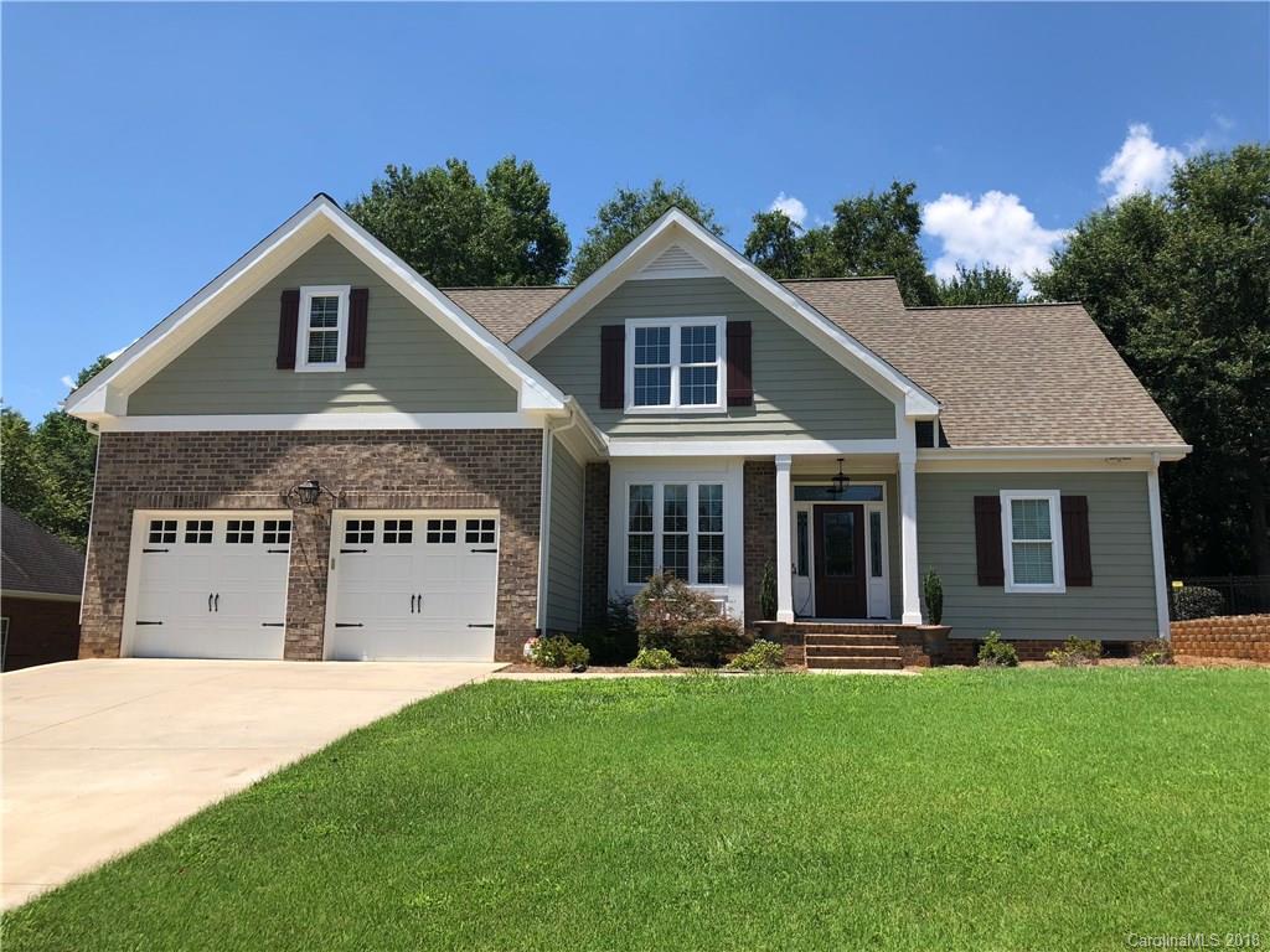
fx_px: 1027
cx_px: 635
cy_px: 476
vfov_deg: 49.7
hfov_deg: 63.4
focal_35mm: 28
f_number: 1.8
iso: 20
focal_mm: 3.99
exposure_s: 1/1548
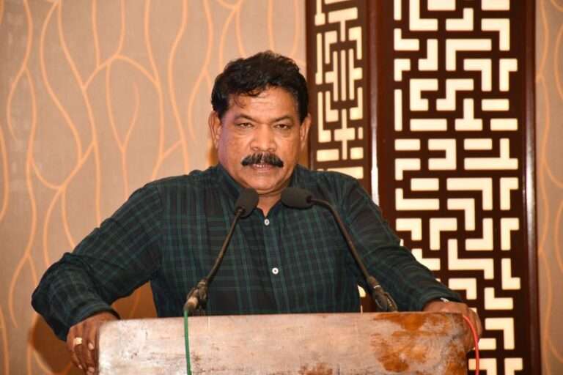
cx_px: 282
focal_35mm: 210
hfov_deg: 9.8
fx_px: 3284
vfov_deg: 6.5
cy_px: 188
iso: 640
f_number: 5.6
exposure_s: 1/60
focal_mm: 140
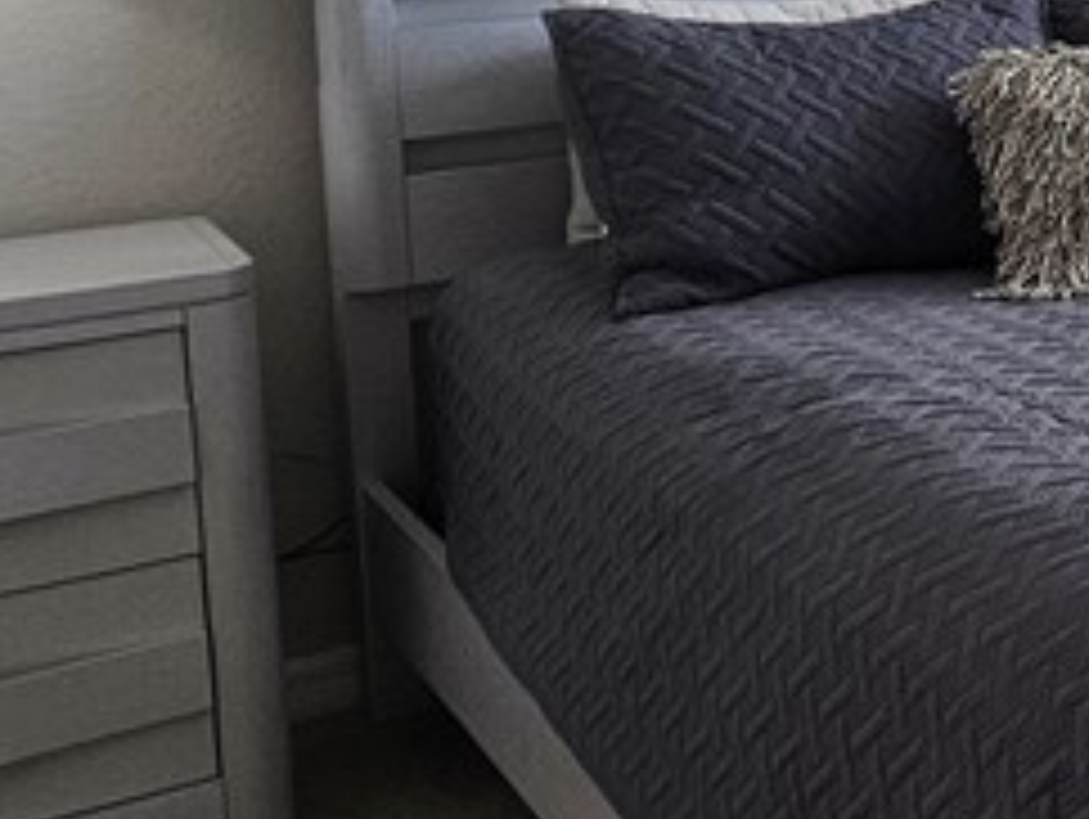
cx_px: 1647
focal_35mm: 55
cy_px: -22
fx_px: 1732
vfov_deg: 25.2
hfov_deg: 25.7
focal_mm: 2.2
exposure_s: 1/120
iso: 64
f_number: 2.2
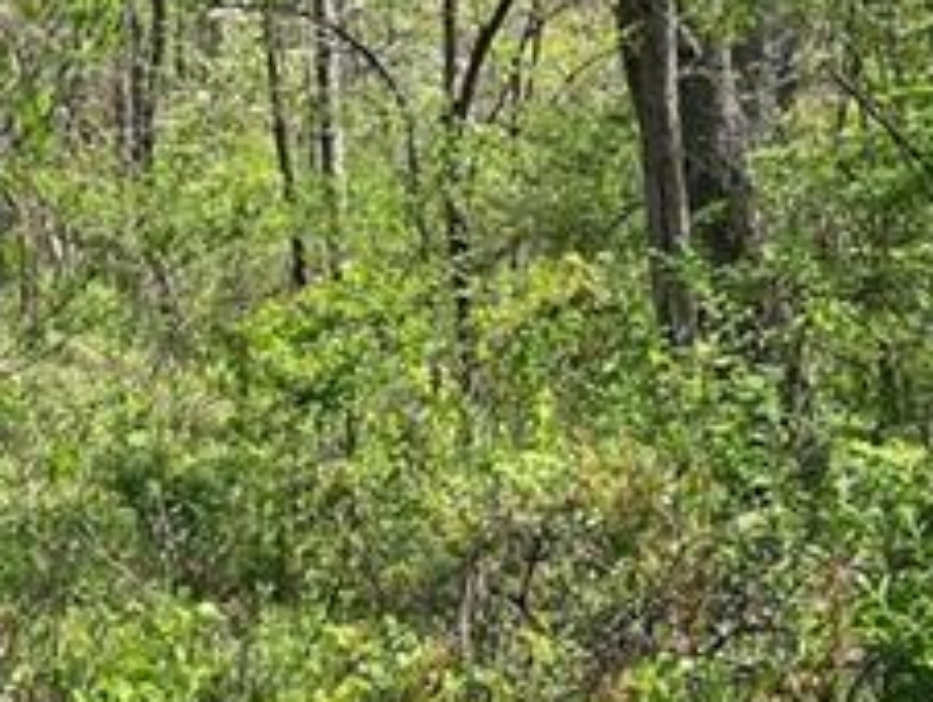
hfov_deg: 20.9
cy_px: 343
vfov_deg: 16.1
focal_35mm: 92
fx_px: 2482
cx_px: 103
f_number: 1.5
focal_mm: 5.7
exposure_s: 1/1344
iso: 50
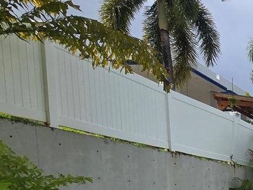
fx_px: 351
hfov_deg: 27.7
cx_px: 375
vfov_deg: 25.0
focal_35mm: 48
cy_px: 264
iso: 50
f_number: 2.2
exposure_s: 1/3446
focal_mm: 2.2
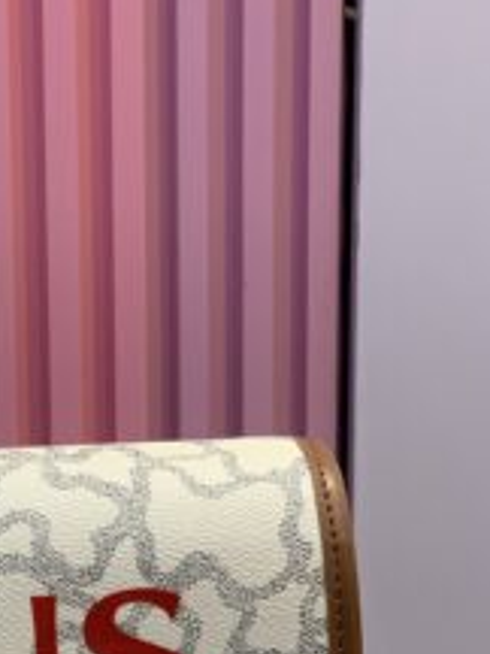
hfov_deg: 10.6
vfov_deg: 14.2
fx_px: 2605
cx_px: -94
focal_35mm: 138
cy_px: 495
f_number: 2.4
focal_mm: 6
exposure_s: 1/100
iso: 80
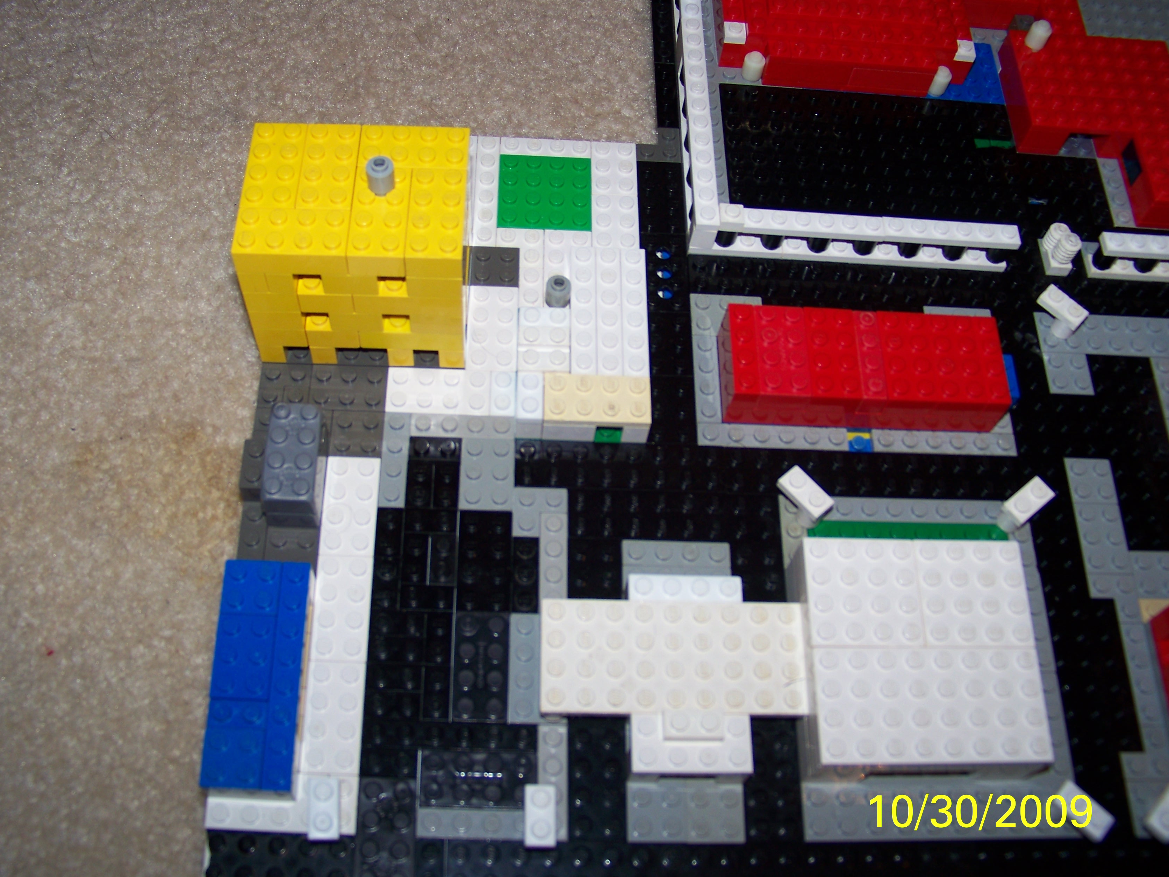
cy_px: 455
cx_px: 557
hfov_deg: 51.3
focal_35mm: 36
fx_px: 1216
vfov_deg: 39.7
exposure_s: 1/30
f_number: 2.8
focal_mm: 5.85
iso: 64
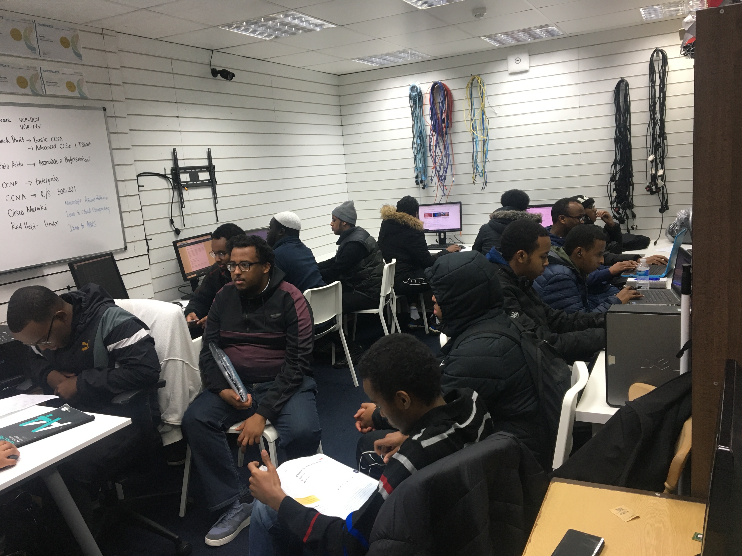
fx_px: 622
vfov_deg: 48.2
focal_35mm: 29
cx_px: 371
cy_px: 278
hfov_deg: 61.7
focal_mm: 4.15
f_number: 2.2
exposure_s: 1/33
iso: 50
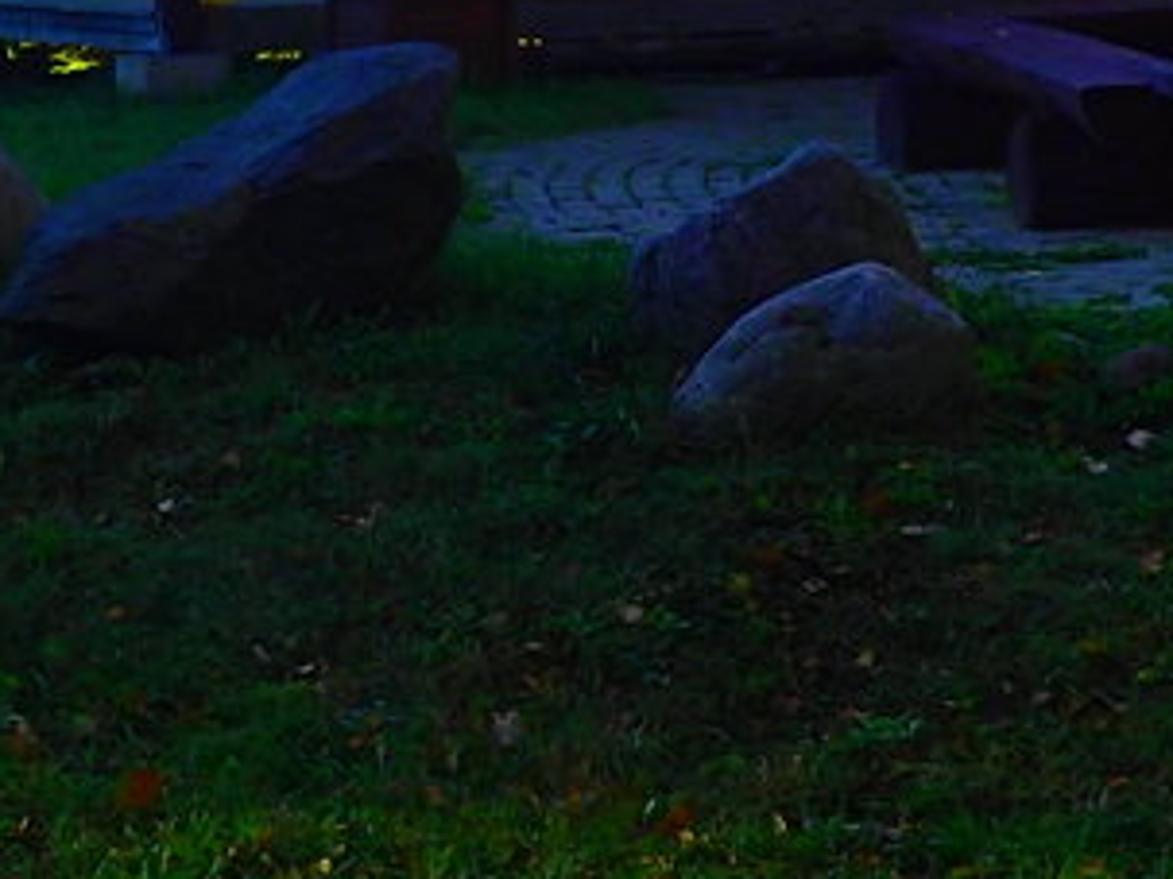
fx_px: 4471
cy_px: -112
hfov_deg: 14.9
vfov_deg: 11.1
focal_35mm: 132
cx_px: 643
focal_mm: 4.5
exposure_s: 1/400
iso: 100
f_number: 2.8
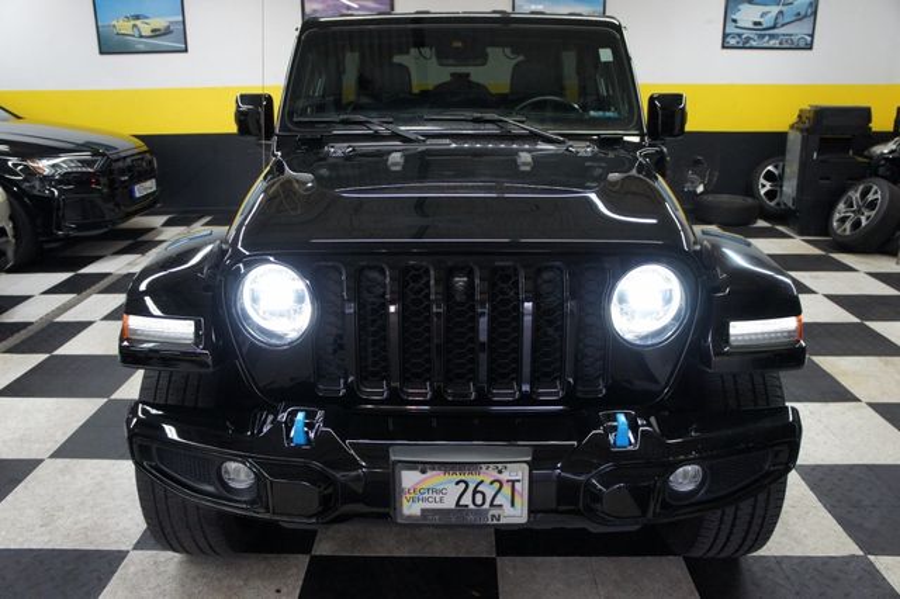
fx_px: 750
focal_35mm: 30
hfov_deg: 62.0
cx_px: 450
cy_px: 300
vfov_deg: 43.6
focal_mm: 20
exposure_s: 1/80
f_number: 4
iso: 800
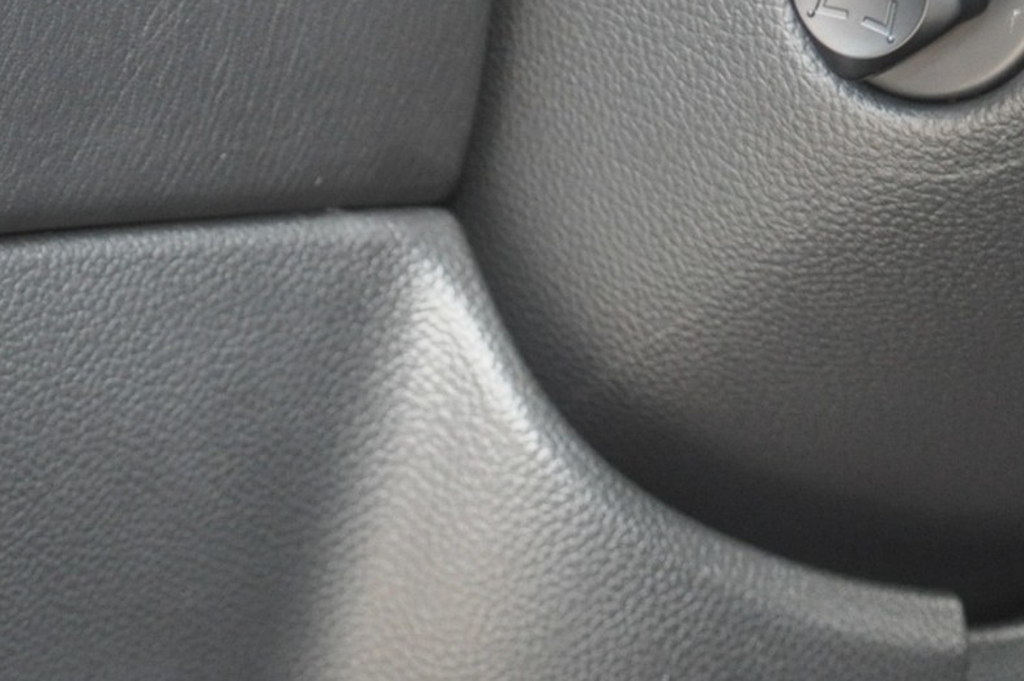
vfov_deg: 8.8
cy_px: 808
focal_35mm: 153
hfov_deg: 13.3
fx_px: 4347
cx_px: 22
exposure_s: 1/60
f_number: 4.8
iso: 800
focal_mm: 32
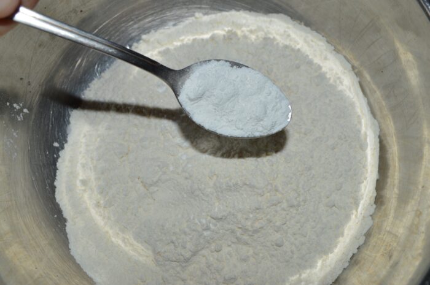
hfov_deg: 53.2
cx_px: 215
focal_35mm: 36
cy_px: 142
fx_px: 429
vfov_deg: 36.8
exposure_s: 1/60
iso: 100
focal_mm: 24
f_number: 8
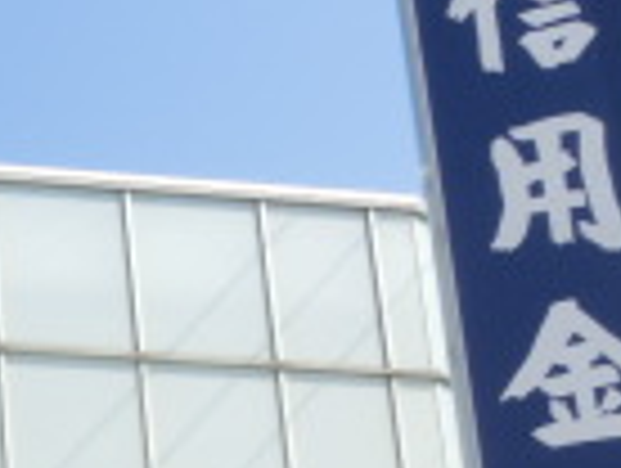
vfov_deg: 13.3
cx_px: -616
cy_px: 423
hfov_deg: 14.6
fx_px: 1995
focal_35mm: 111
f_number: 3
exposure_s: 1/1000
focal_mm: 4.24
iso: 80
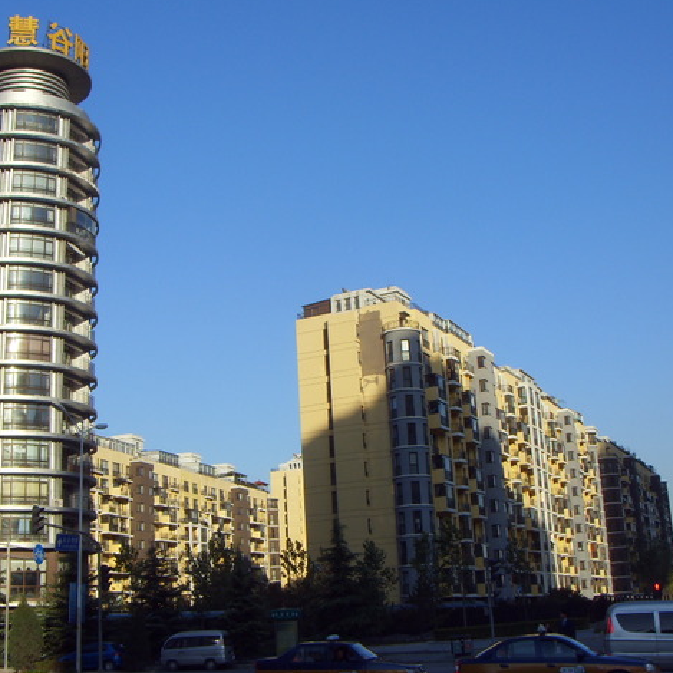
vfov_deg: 36.1
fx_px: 1034
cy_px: 334
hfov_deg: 36.0
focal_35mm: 47
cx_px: 293
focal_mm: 6.6
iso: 80
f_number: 6.2
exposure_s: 1/350
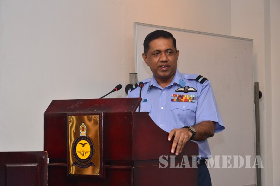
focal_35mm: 78
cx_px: 140
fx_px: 606
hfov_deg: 26.0
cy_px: 93
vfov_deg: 17.5
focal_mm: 52
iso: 800
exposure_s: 1/100
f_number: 5.6
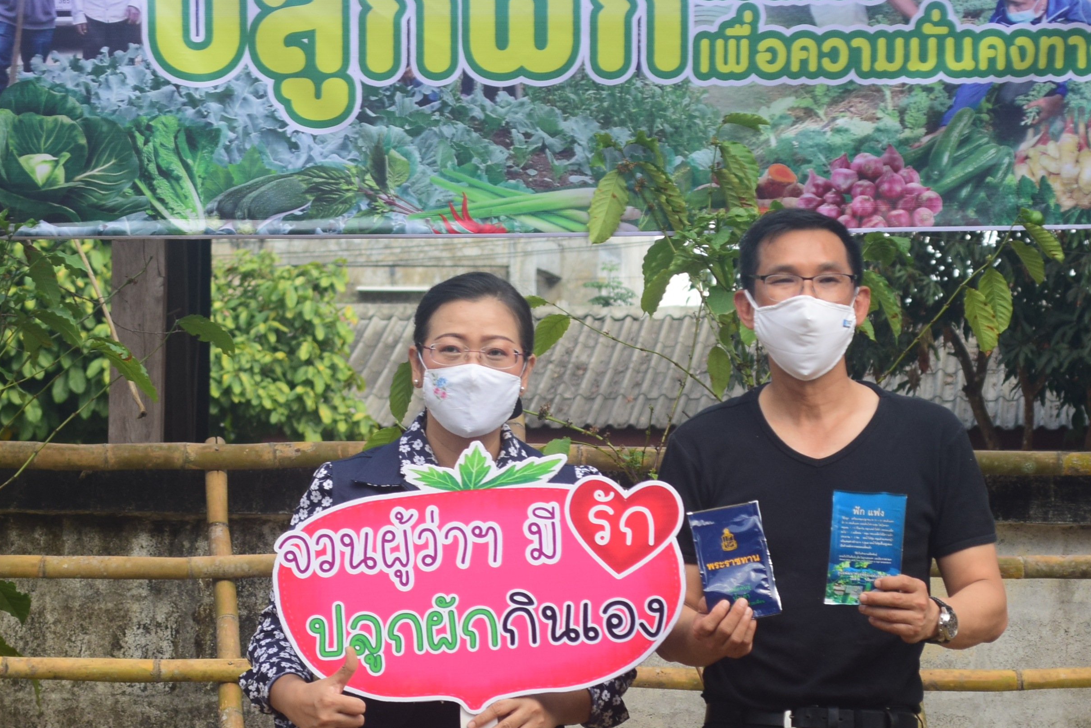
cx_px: 648
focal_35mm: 153
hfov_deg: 13.4
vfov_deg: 9.0
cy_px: 241
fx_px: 4635
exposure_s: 1/200
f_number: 5.6
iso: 250
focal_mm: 55
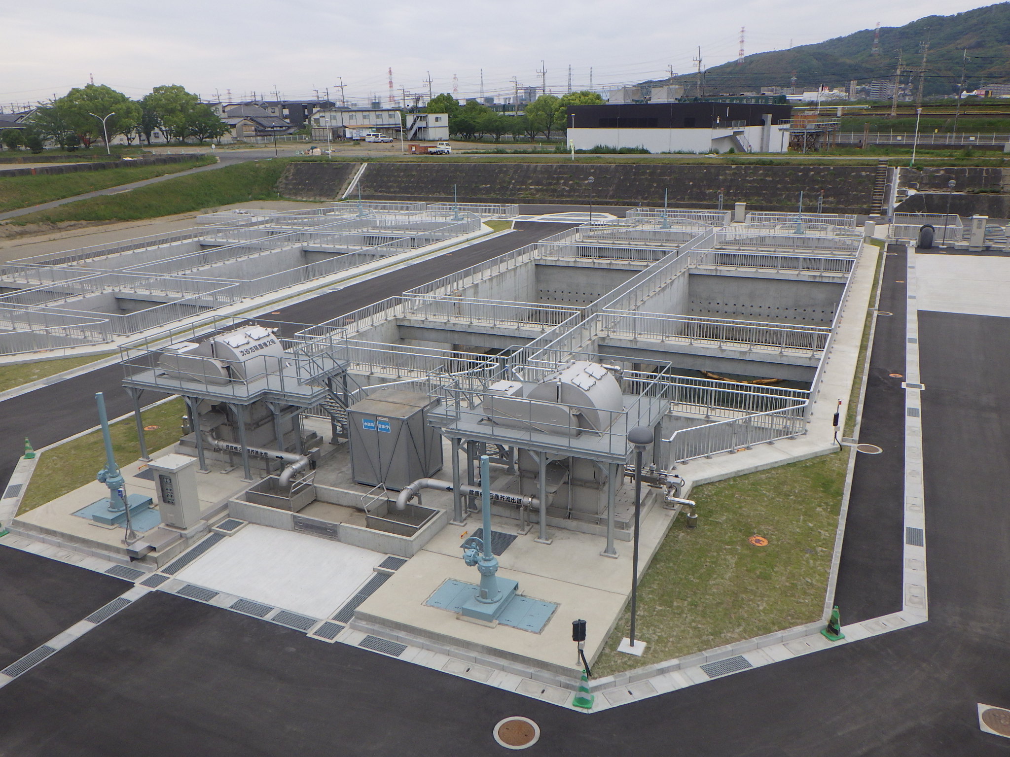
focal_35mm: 28
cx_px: 505
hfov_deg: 63.4
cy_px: 378
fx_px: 817
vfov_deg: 49.7
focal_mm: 5
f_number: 4.2
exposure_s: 1/320
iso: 125
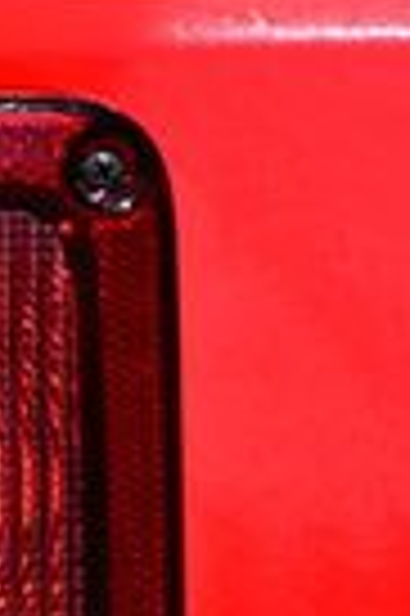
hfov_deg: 1.1
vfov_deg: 1.7
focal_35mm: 1226
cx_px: -369
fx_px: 20996
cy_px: 683
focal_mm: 175
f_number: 8
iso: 160
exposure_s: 1/500
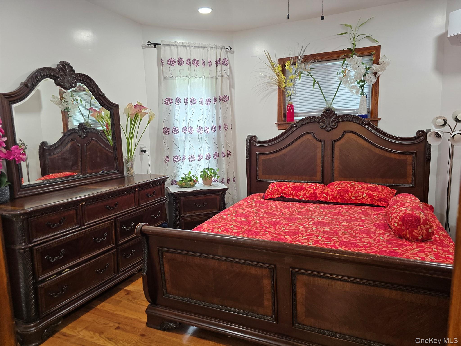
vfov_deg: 58.9
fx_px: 306
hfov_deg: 73.9
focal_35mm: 23
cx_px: 230
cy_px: 173
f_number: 1.7
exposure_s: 1/120
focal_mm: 6.3
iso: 160
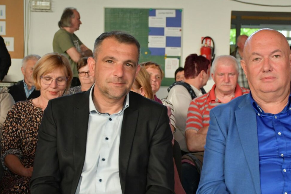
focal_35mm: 67
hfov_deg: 29.9
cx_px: 184
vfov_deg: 20.3
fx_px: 542
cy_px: 121
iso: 2800
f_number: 4.2
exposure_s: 1/125
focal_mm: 35
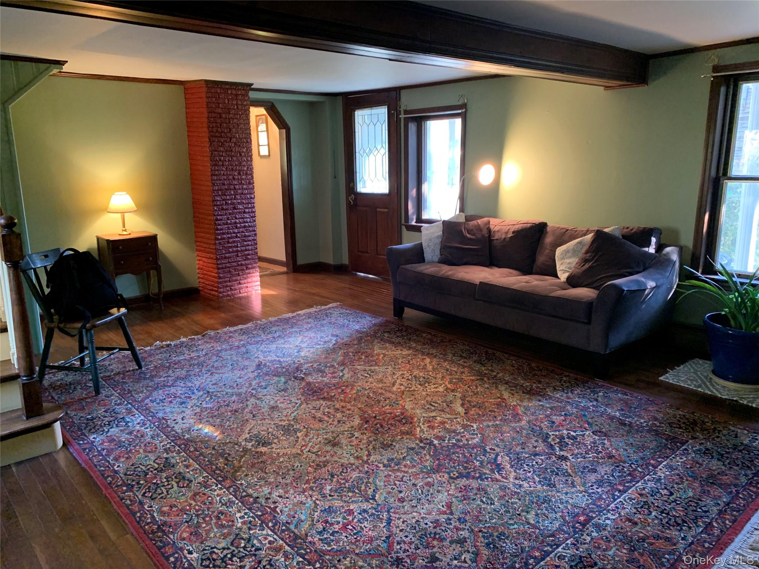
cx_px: 380
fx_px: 570
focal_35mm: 26
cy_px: 284
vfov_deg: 53.1
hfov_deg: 67.3
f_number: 1.8
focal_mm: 4.25
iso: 500
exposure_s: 1/30
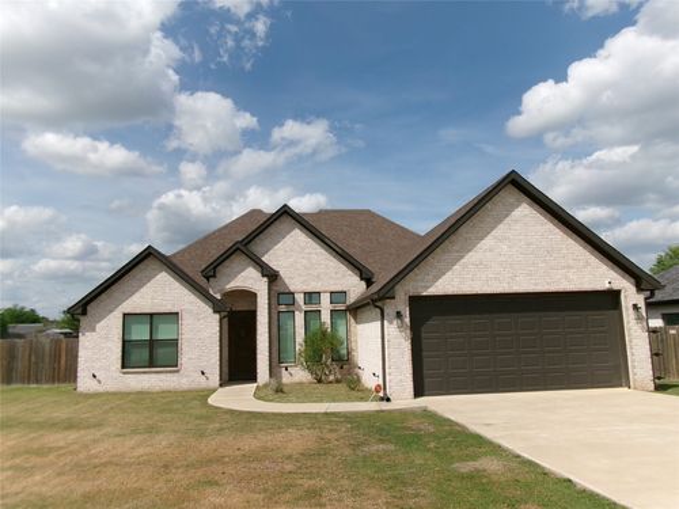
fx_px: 549
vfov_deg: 49.7
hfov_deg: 63.4
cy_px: 254
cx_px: 340
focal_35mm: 28
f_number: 10.8
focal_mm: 5.1
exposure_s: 1/220
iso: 100
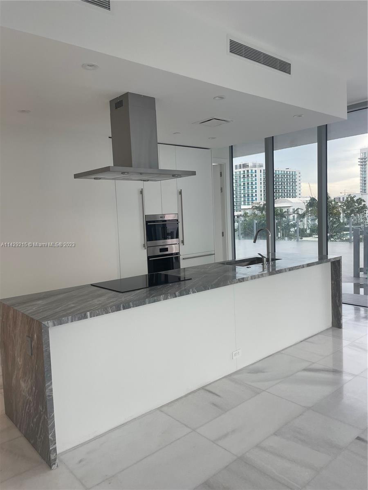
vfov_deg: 67.3
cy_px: 245
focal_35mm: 26
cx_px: 184
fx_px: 369
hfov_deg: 53.1
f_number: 1.6
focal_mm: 4.2
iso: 32
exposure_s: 1/302
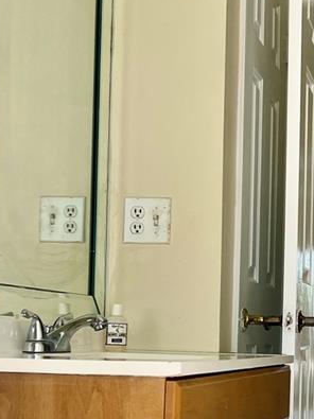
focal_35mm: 79
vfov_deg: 24.5
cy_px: 300
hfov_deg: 17.8
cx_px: 367
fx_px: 956
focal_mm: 5.7
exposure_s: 1/121
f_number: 1.5
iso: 80
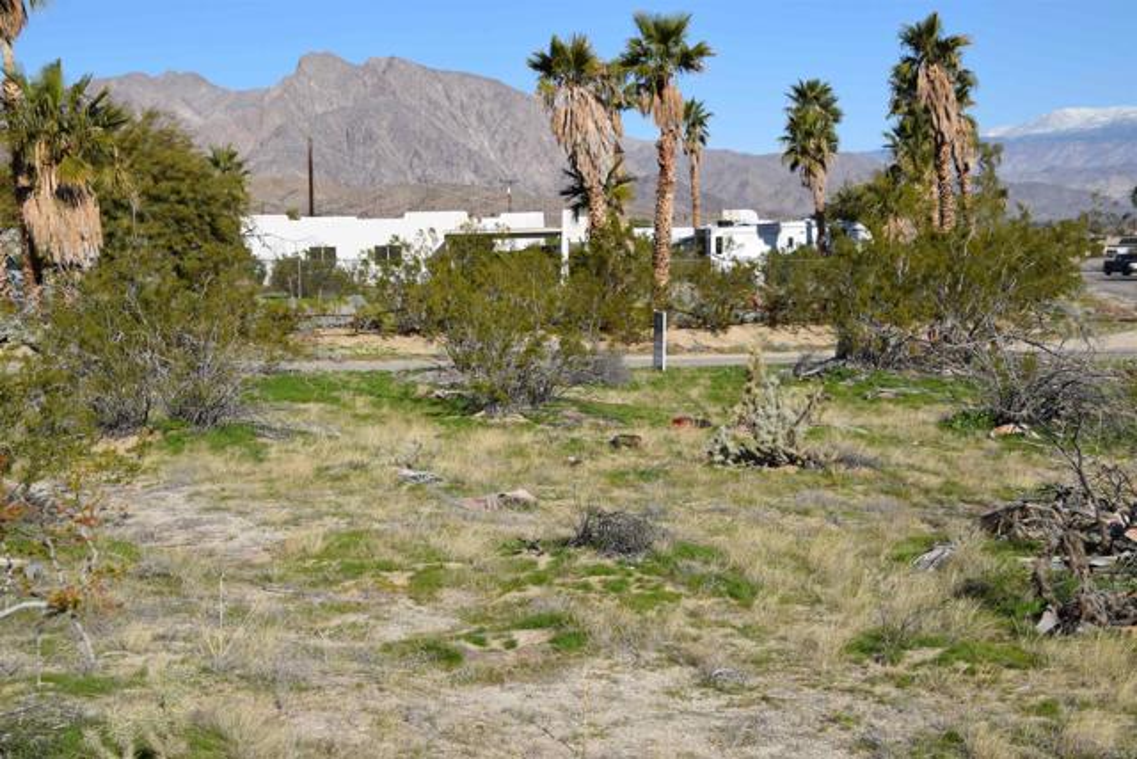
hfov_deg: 35.0
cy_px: 380
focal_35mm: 57
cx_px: 568
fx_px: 1801
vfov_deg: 23.8
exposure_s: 1/400
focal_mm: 38
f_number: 10
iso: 200
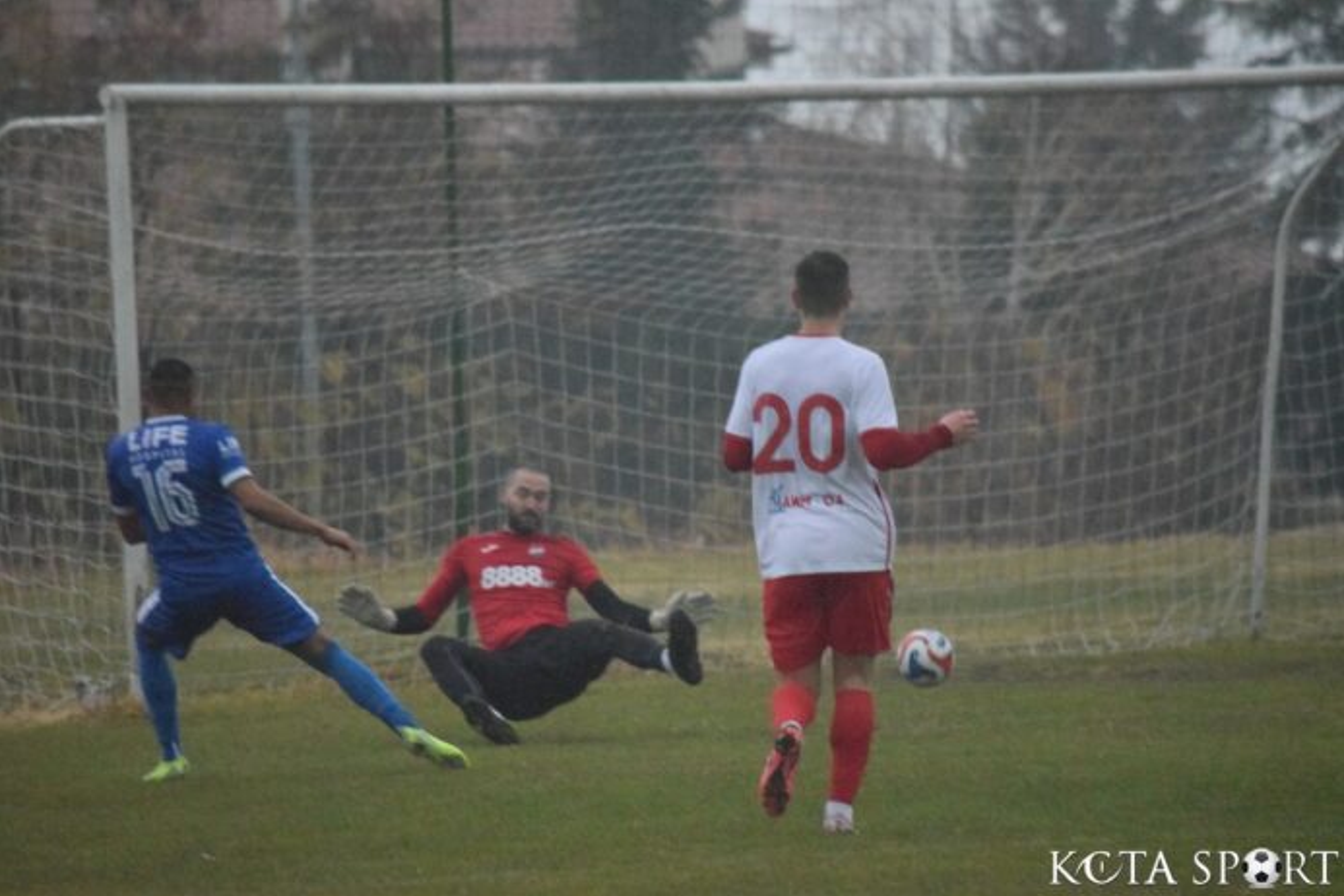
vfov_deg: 3.3
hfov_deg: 4.9
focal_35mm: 422
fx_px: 15753
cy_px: 448
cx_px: 673
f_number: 5.6
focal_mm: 280
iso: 12800
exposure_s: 1/640
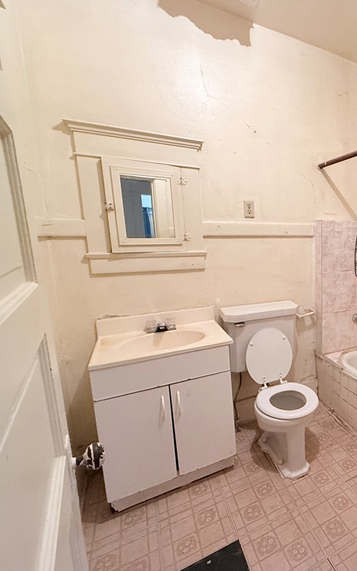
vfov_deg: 85.1
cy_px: 285
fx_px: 311
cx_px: 340
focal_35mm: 20
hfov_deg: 50.6
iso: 500
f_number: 2.2
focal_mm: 2.22
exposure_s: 1/60
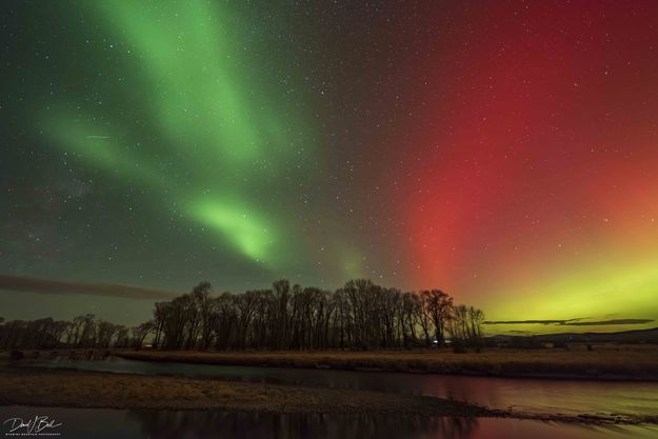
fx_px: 256
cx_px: 329
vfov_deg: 81.2
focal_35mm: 14
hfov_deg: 104.2
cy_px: 220
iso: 800
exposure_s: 10
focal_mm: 14
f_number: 1.4
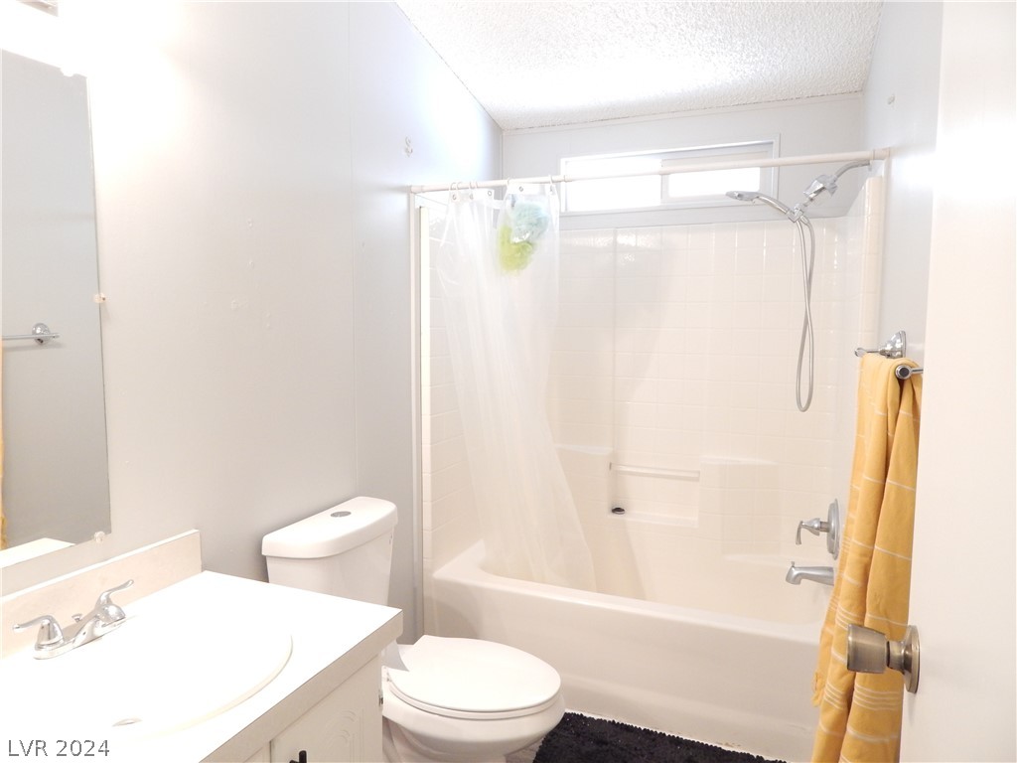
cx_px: 508
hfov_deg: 73.9
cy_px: 382
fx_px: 676
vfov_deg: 58.9
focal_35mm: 23
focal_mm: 4
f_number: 3
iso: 400
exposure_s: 1/15
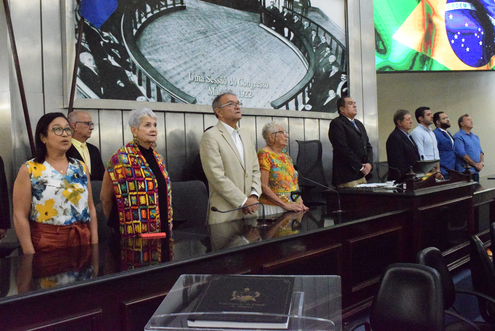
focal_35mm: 36
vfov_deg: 36.9
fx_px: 495
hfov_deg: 53.1
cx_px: 248
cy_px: 166
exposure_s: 1/250
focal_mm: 24
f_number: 8
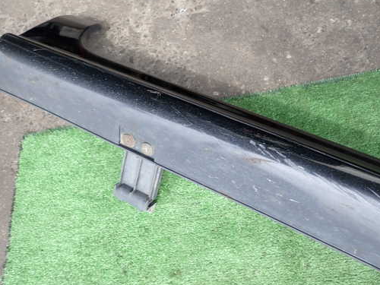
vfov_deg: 46.8
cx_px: 215
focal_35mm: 30
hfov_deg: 59.7
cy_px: 136
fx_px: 329
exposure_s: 1/40
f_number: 5.6
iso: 100
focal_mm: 4.5
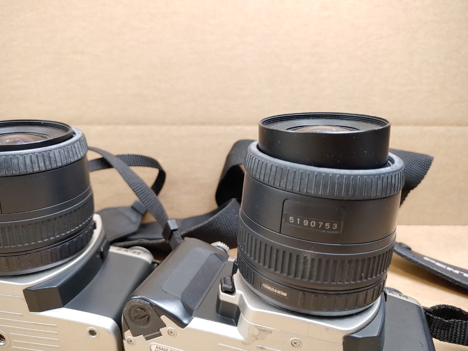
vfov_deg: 53.1
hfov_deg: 67.3
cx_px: 234
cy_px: 176
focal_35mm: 26
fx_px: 352
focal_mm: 4.36
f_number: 1.8
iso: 150
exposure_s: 1/120
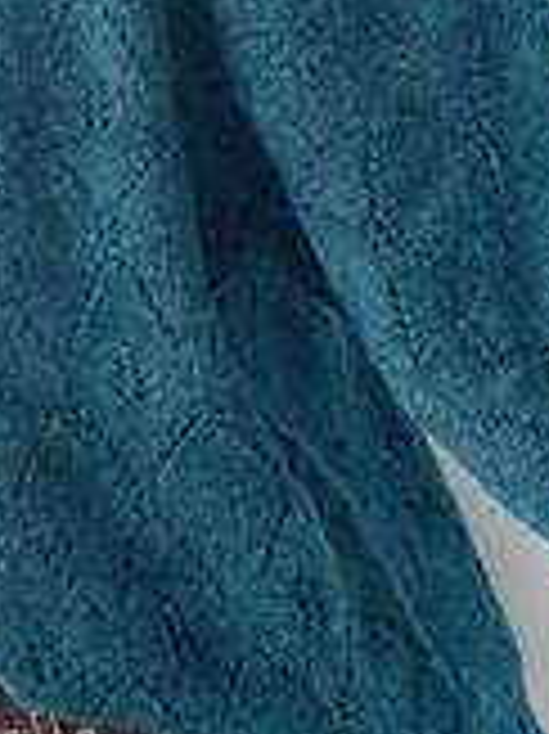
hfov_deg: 9.4
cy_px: -119
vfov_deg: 12.3
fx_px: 3324
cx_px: 76
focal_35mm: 157
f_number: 1.78
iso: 80
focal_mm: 6.86
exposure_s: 1/236
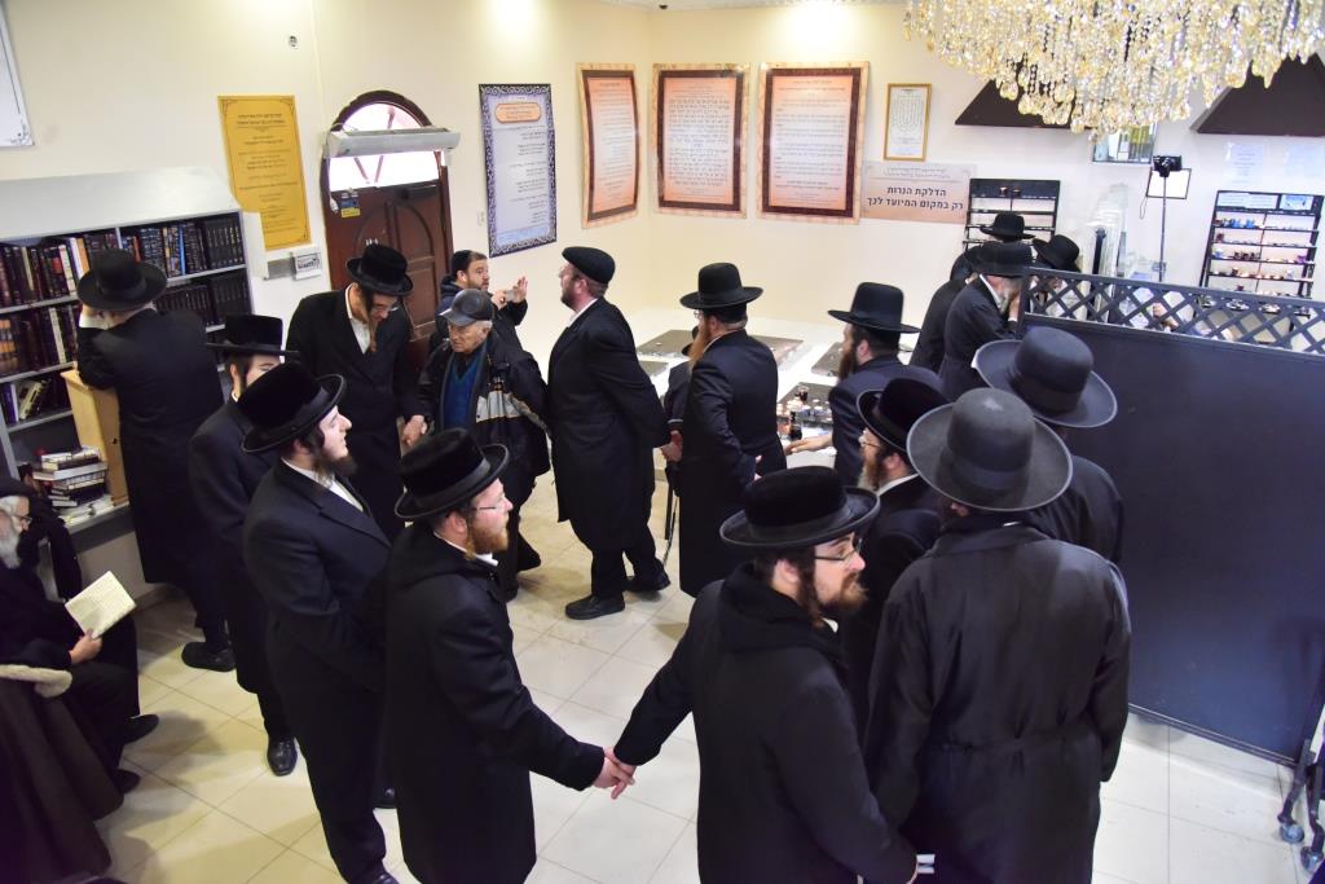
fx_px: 883
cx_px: 662
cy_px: 442
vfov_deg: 53.1
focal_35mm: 24
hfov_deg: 73.7
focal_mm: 24
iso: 3200
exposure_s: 1/100
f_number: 4
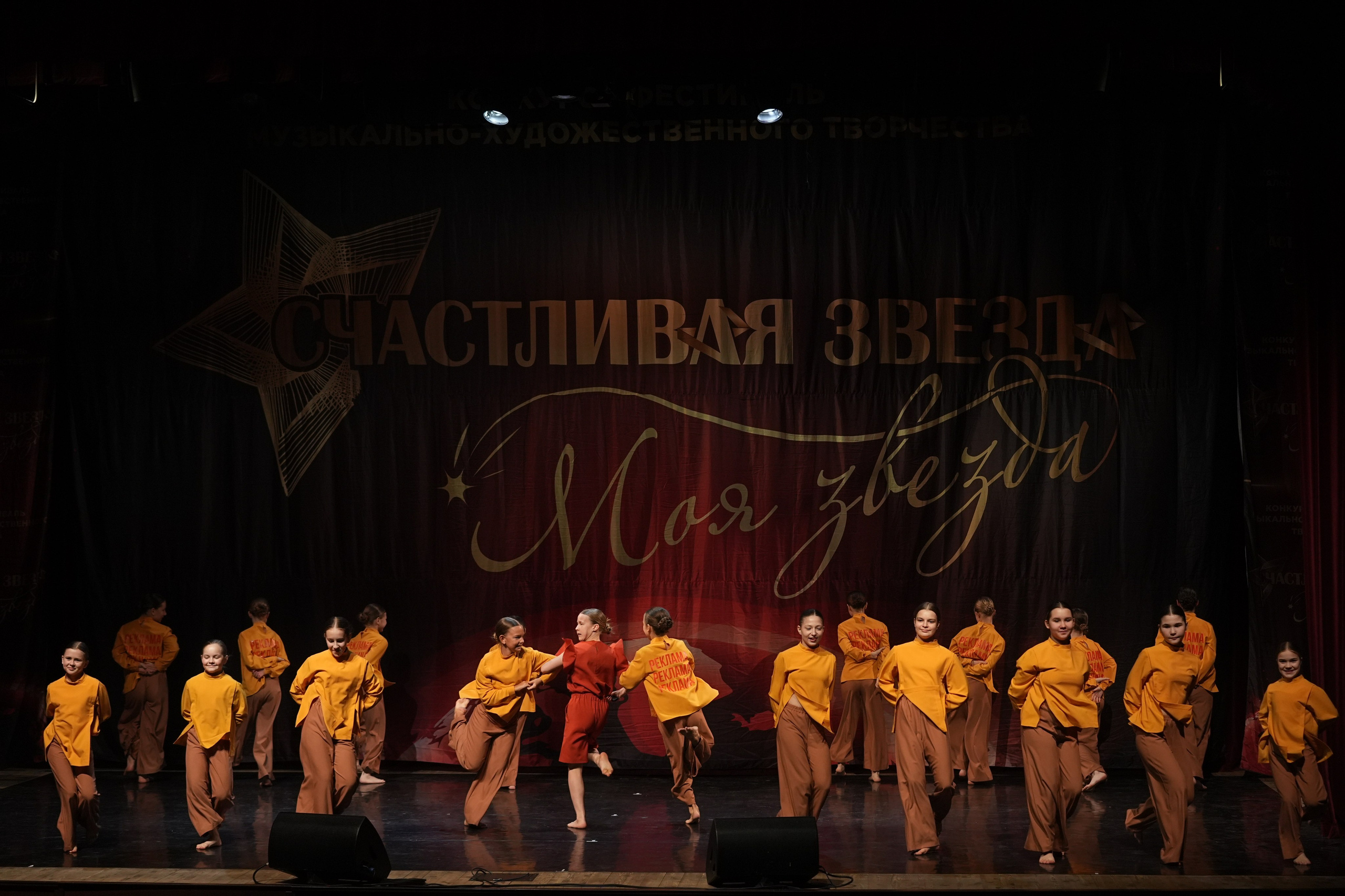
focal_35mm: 70
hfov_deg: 28.8
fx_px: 2615
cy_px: 448
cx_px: 672
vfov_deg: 19.5
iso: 1600
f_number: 2.8
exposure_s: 1/400
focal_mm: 70
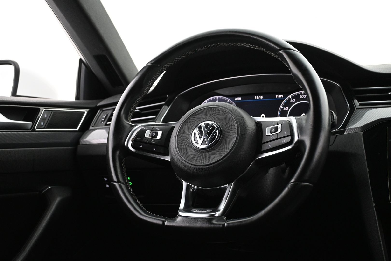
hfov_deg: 43.0
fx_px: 497
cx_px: 196
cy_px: 130
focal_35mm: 46
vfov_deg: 29.4
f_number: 4.8
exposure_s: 1/15
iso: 1600
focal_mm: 30.5
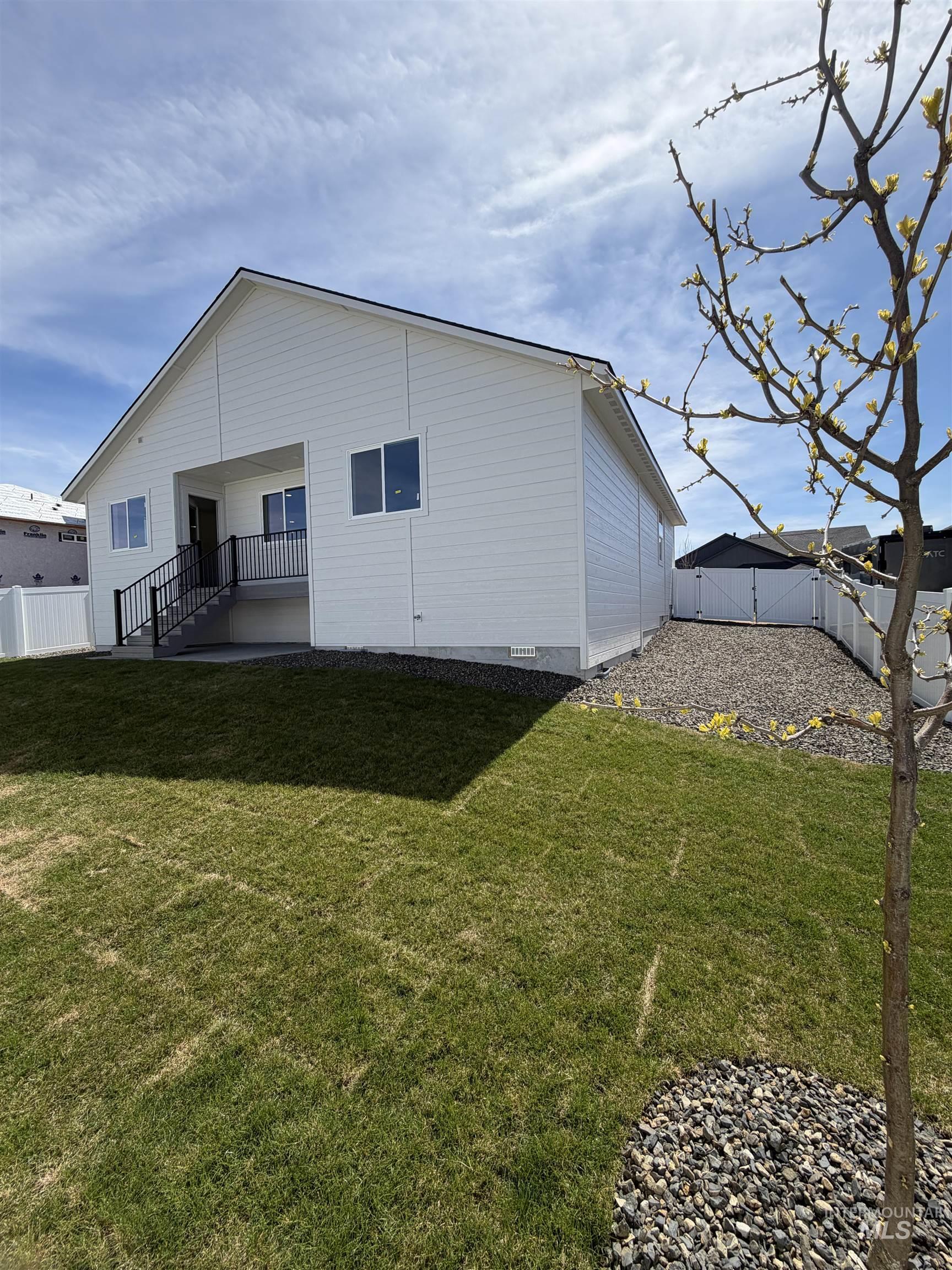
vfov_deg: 102.1
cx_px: 476
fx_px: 513
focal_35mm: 14
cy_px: 635
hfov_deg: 85.7
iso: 20
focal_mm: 2.22
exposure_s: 1/901
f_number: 2.2
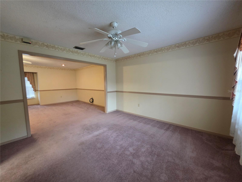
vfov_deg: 89.9
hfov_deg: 106.2
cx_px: 121
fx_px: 91
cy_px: 91
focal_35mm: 13
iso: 400
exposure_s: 1/60
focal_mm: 2.2
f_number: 1.9
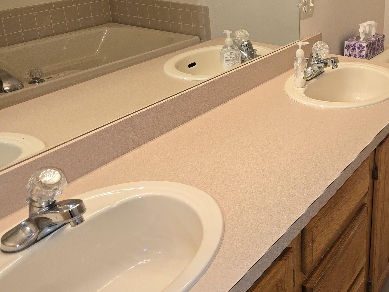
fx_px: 472
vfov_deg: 33.9
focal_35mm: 42
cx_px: 351
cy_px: 84
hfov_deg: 41.2
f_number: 1.7
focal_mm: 6.3
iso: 100
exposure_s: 1/60
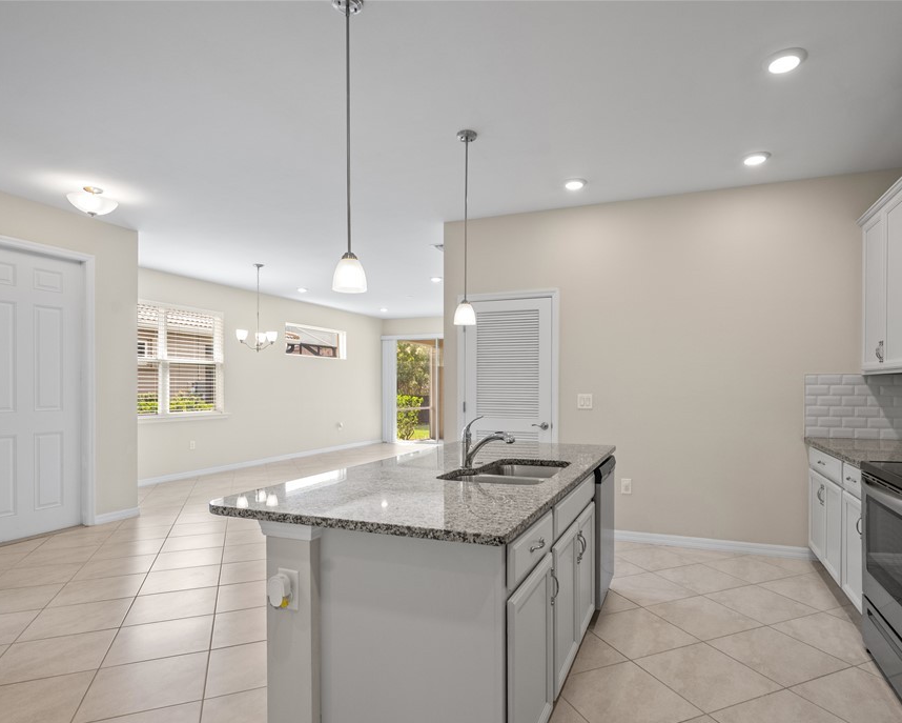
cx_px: 480
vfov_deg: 70.8
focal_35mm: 19
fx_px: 507
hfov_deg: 83.2
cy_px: 380
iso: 400
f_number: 8
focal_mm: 16
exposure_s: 1/30
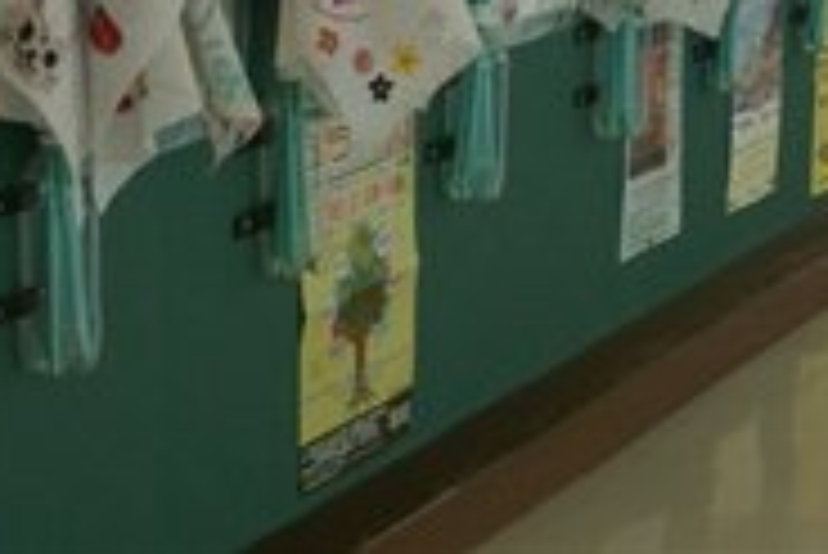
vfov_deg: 10.5
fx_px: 2951
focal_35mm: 128
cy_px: -117
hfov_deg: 16.0
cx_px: 446
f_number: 5.6
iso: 400
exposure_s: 1/40
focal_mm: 35
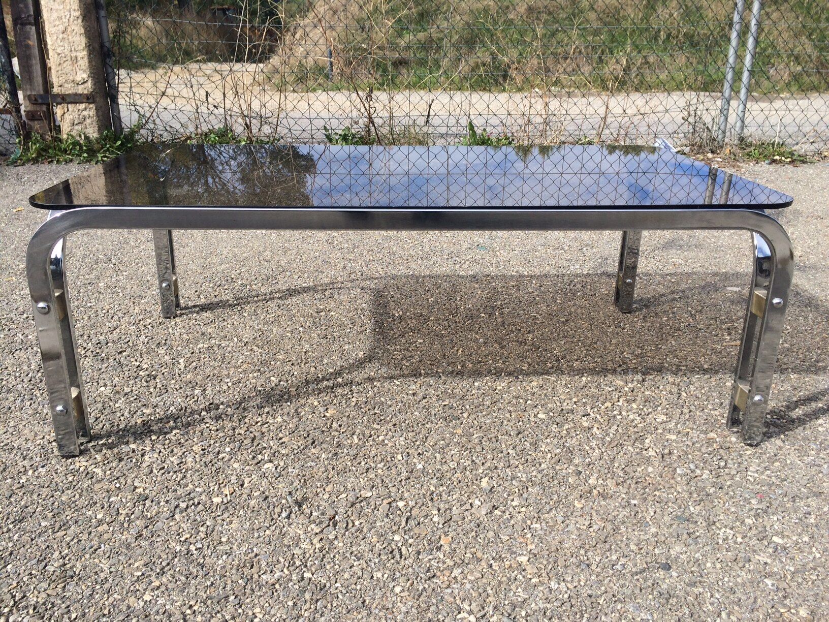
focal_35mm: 29
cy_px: 311
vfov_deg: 48.2
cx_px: 414
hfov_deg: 61.7
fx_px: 695
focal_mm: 4.15
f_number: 2.2
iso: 32
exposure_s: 1/1368
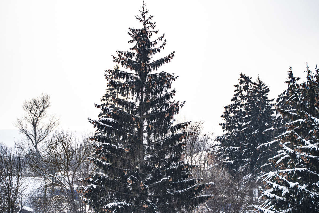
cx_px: 160
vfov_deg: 5.9
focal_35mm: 232
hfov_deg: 8.9
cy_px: 106
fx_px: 2056
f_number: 4.8
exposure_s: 1/1250
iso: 100
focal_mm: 155
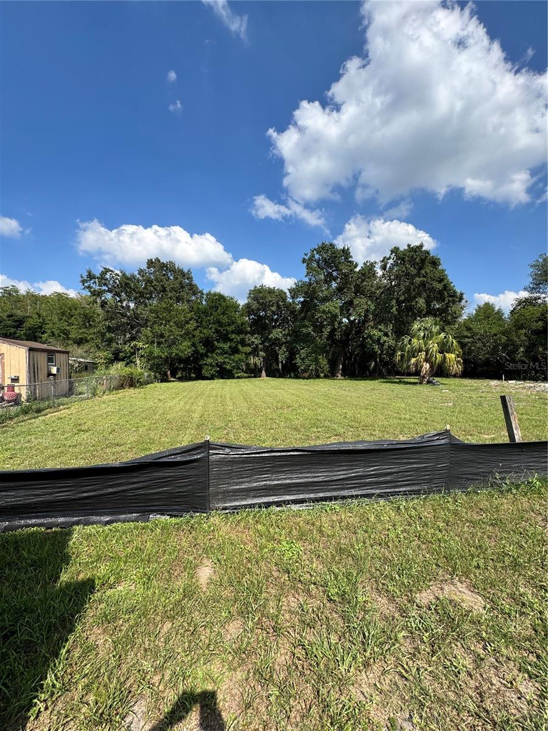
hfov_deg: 85.7
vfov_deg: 102.1
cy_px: 366
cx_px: 274
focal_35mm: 14
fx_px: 296
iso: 50
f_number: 2.2
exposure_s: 1/1346
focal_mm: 2.22
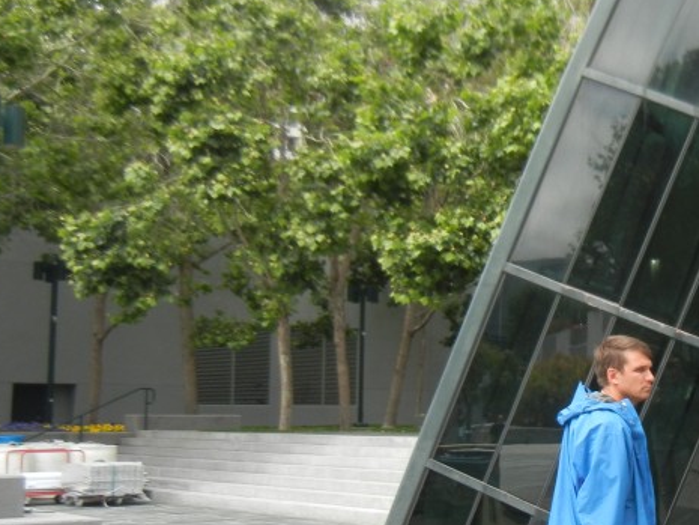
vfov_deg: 22.3
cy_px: 293
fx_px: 1333
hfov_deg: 28.1
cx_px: 651
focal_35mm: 66
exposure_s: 1/355
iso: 160
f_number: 3.5
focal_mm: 5.4
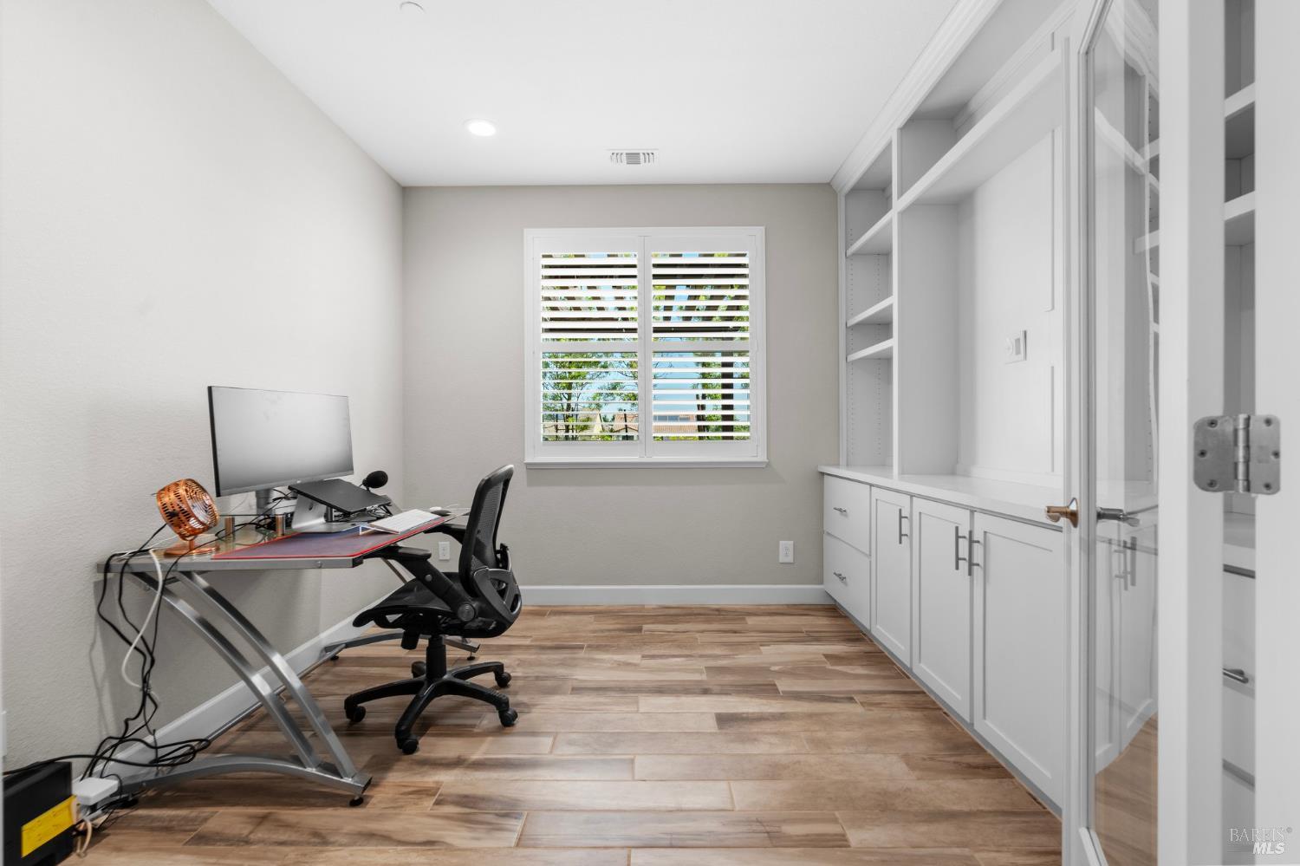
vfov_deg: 73.7
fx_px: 578
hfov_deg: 96.8
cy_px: 433
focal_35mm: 16
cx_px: 650
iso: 400
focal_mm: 16
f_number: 8
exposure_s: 1/5
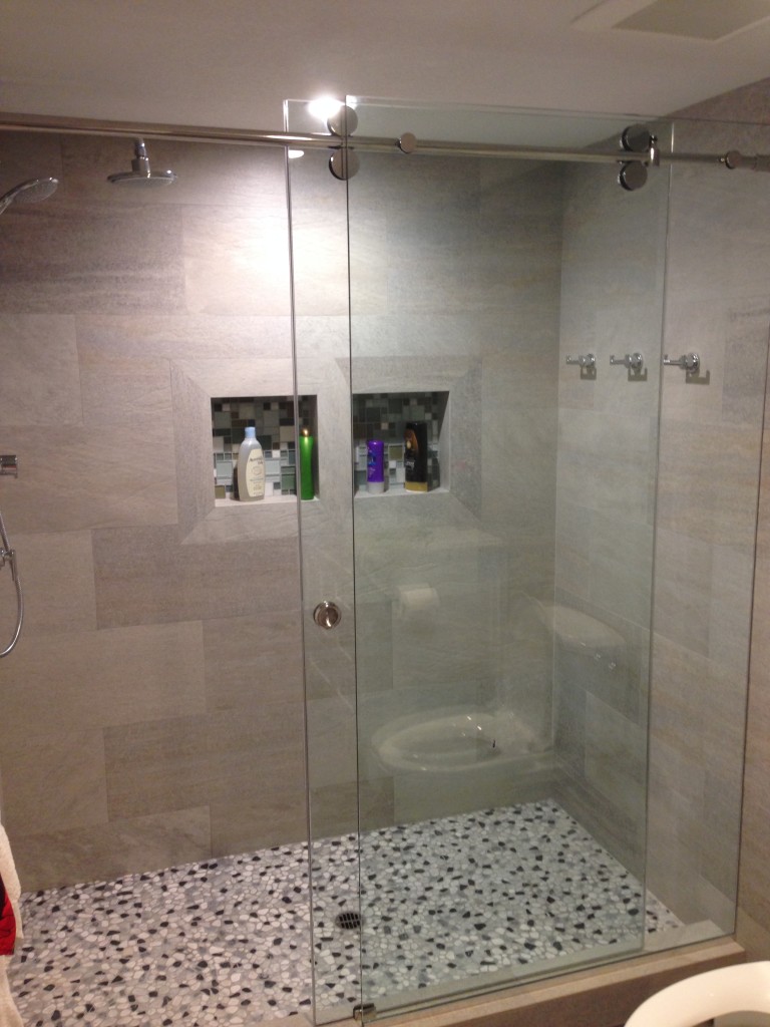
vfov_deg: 55.4
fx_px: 979
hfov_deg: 42.9
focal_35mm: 33
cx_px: 385
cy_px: 514
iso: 100
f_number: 2.4
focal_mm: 4.12
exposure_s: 1/20
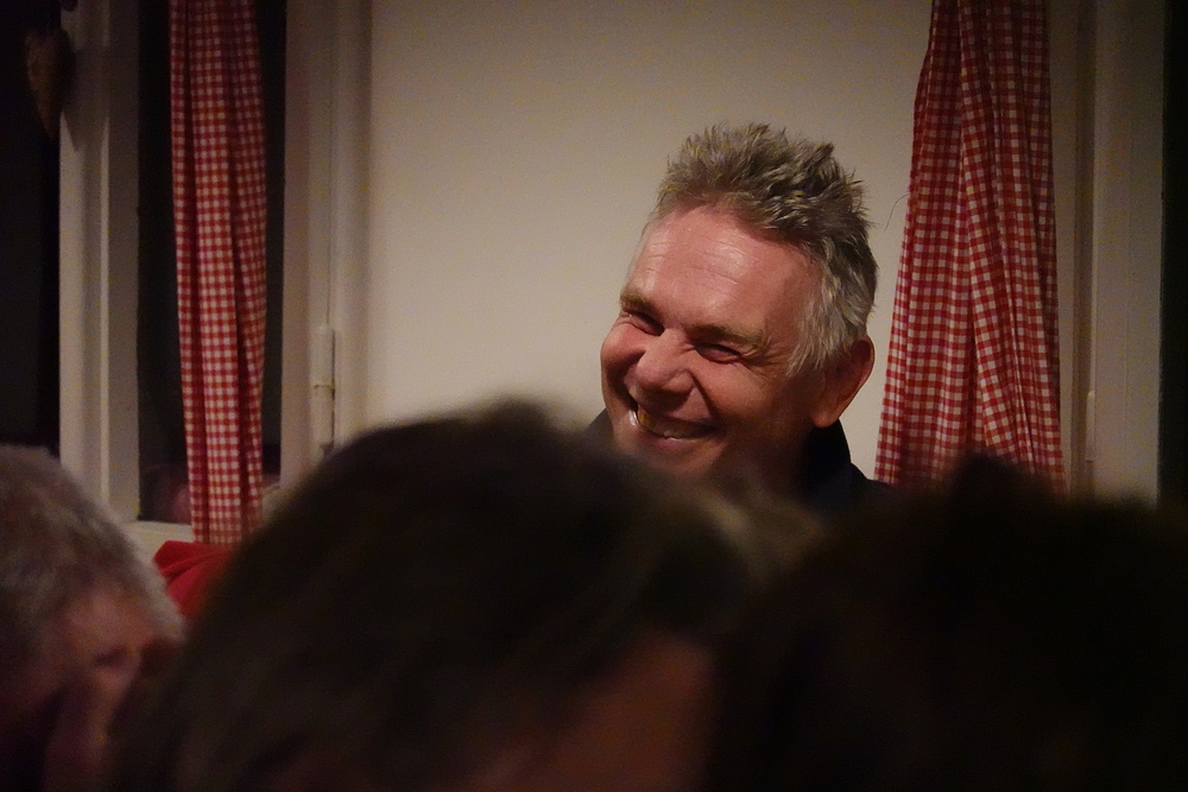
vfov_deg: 6.9
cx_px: 594
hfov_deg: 10.3
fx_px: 6600
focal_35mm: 200
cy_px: 396
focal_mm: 72
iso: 6400
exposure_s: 1/125
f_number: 4.5
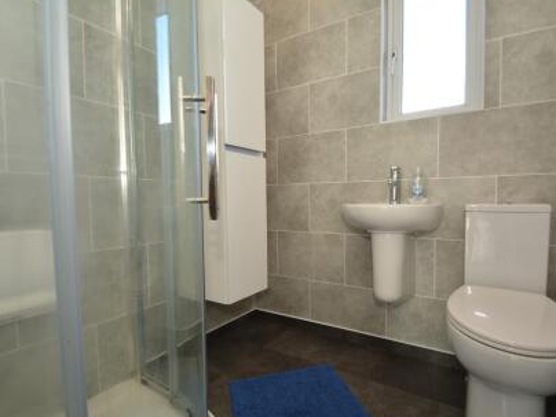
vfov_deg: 74.7
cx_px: 304
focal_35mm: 17
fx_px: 273
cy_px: 206
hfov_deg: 90.8
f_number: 6.3
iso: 100
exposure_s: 1/15
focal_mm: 10
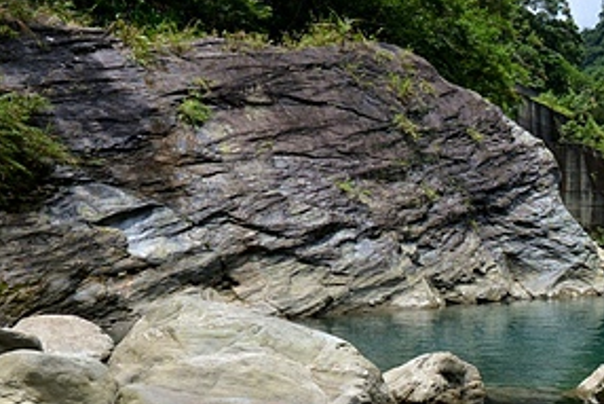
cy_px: 373
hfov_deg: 34.9
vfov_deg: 28.0
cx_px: 707
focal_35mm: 46
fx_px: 772
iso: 100
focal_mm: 16
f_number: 9
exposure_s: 1/500
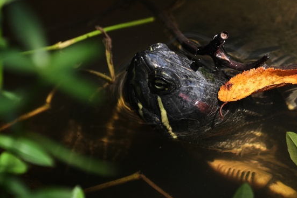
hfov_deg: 3.6
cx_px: 224
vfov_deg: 2.4
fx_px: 4783
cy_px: 77
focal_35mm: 580
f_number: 5.6
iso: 800
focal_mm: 312
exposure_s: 1/500
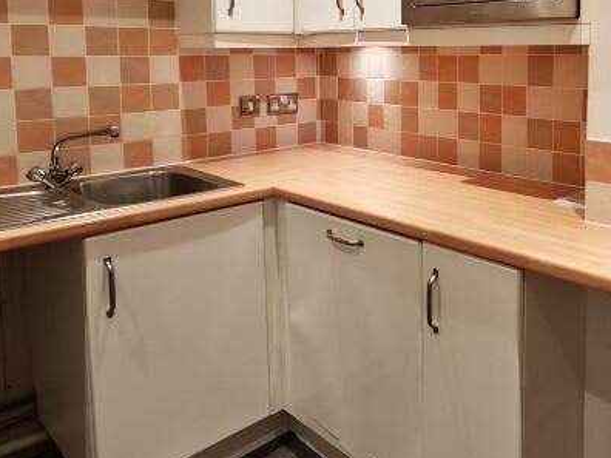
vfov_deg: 43.4
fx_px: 547
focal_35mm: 31
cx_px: 464
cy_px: 94
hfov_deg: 55.3
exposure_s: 1/33
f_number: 2
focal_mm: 1.82
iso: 320
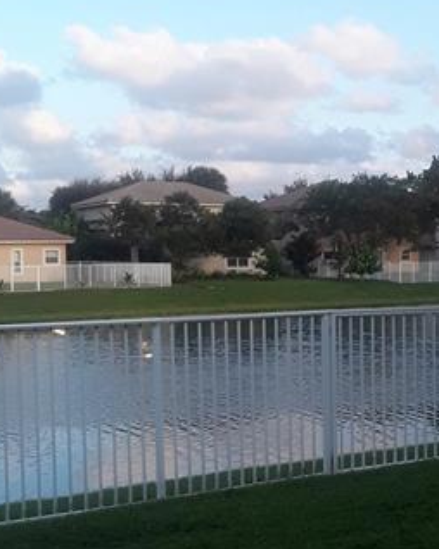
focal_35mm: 66
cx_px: 446
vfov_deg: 28.7
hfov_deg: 22.2
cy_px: 309
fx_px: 1073
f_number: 1.9
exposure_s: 1/391
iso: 40
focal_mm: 2.9
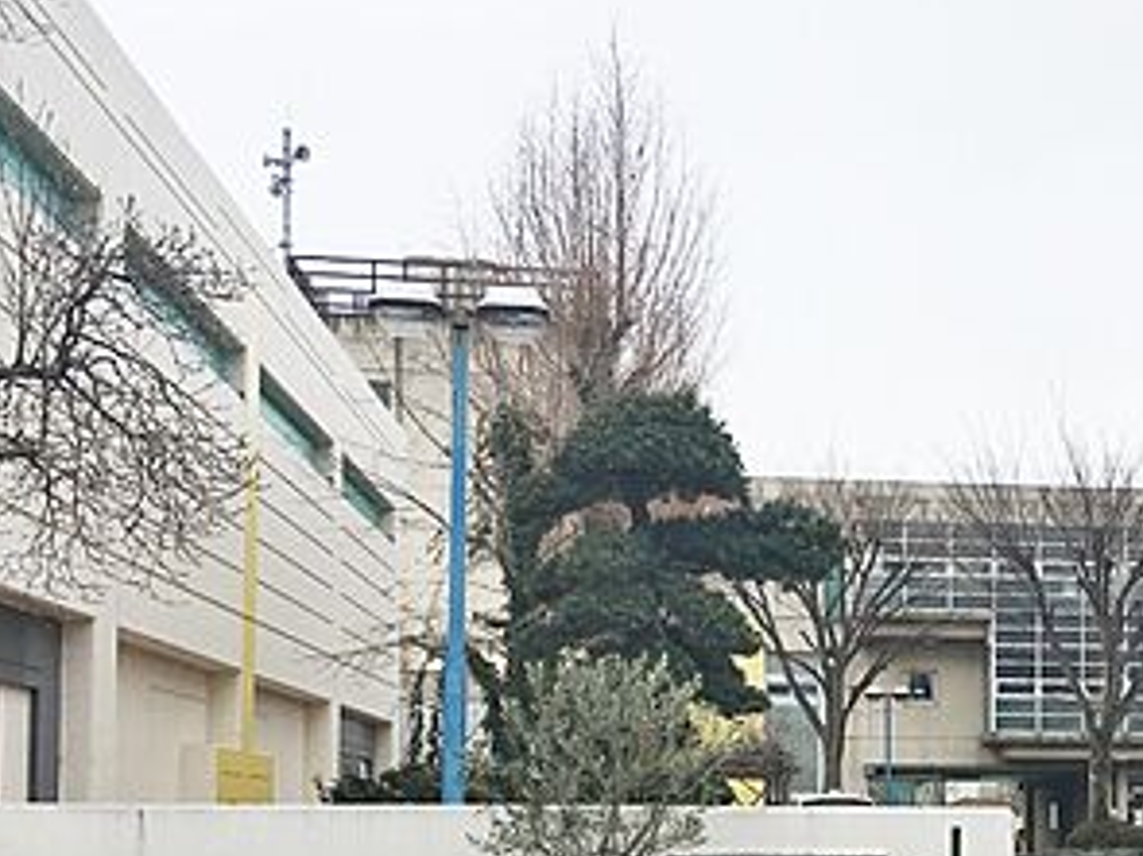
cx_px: 1035
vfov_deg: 23.4
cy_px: 753
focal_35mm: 61
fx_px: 2013
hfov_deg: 30.3
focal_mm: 4.15
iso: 25
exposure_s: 1/761
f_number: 2.2
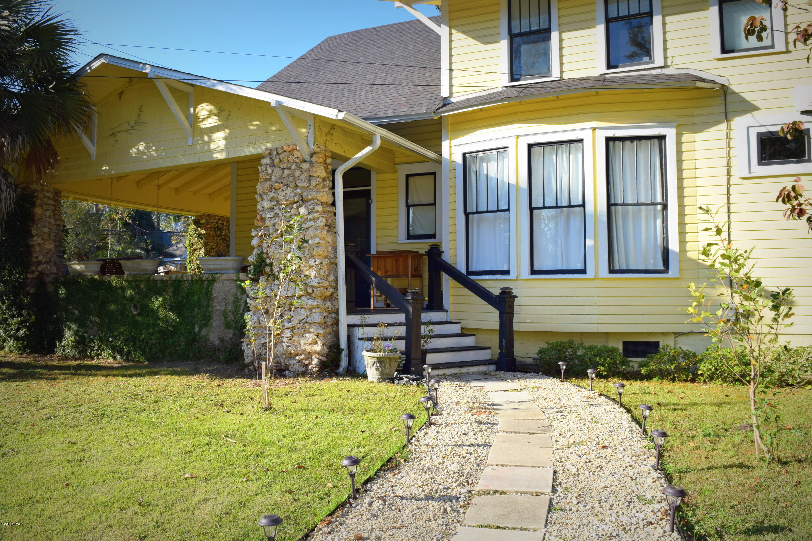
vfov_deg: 47.9
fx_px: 609
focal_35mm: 27
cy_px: 270
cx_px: 406
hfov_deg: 67.4
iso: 100
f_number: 8
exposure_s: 1/200
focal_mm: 18
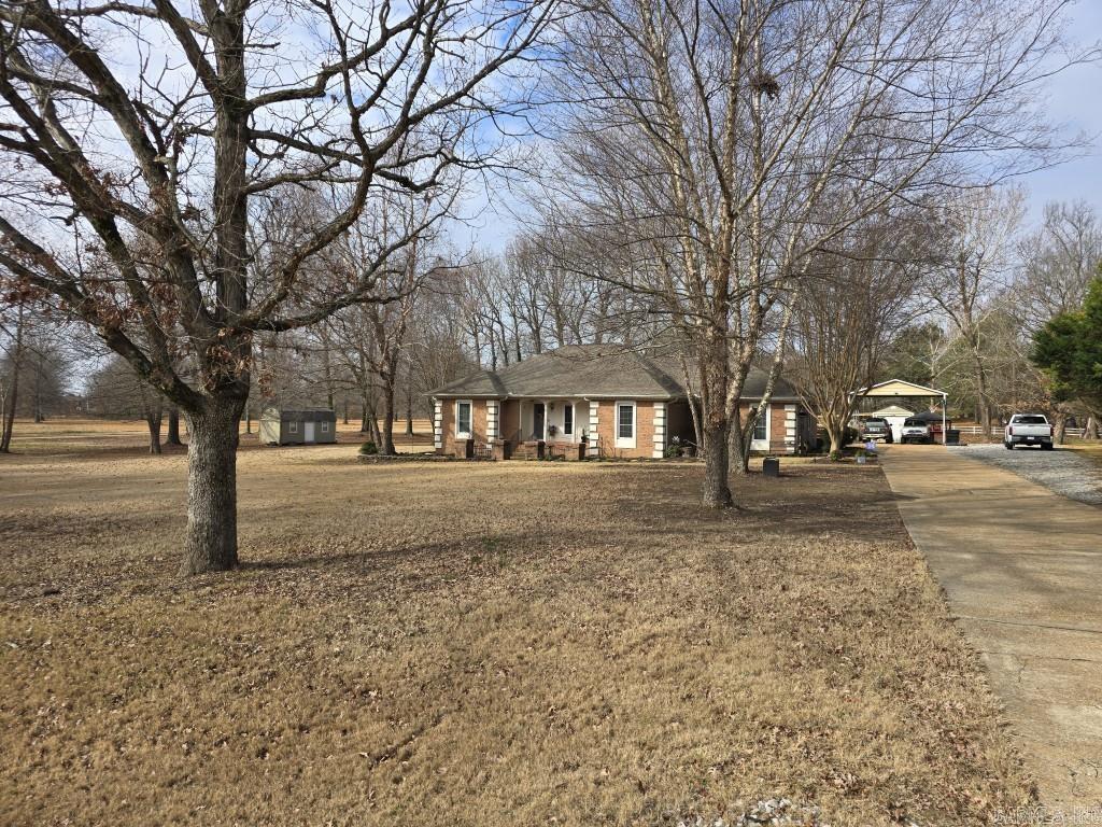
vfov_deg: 58.9
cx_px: 551
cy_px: 414
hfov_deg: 73.9
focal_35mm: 23
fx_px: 732
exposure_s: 1/604
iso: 12
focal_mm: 6.3
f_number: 1.7
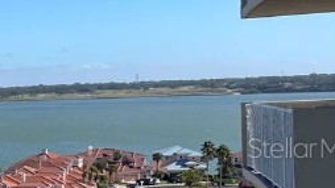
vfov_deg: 10.6
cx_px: -303
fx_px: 1013
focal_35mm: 114
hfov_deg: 15.5
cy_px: 147
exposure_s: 1/4292
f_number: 1.6
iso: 32
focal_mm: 4.2
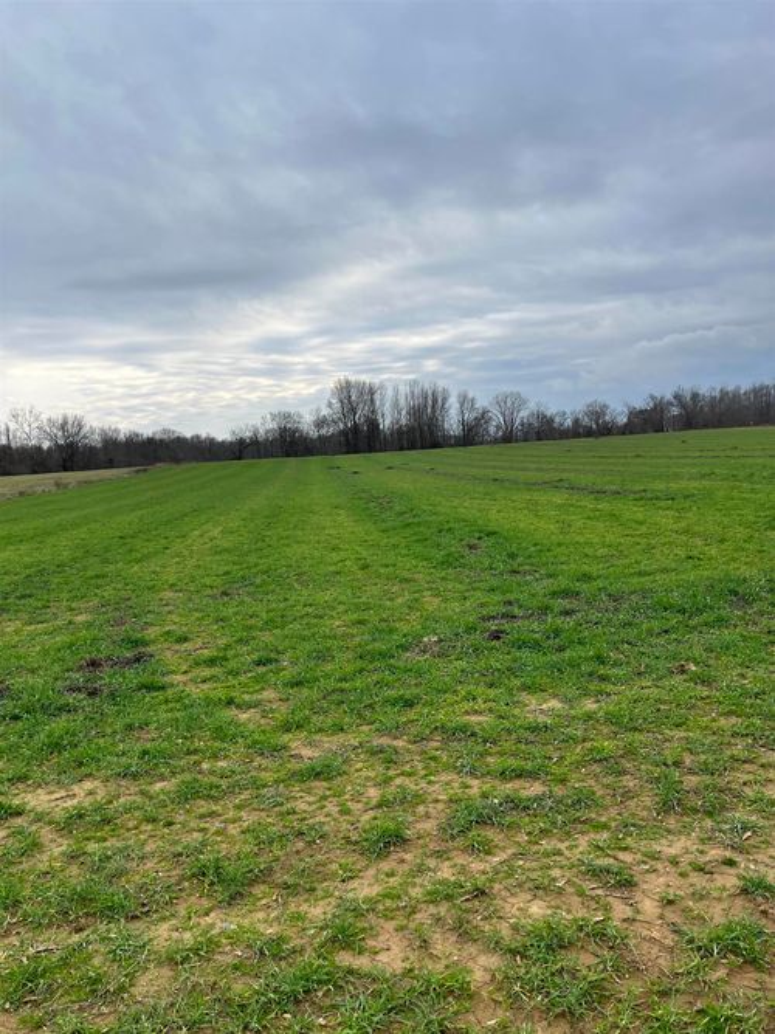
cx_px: 388
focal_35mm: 26
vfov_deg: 67.3
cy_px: 517
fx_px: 776
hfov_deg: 53.0
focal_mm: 5.1
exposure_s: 1/1117
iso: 50
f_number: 1.6
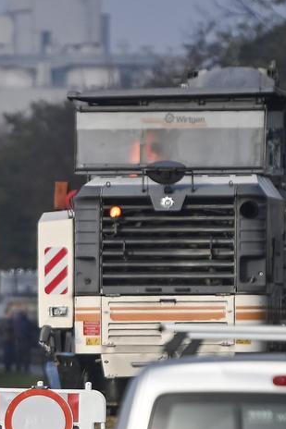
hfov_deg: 2.0
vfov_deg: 3.0
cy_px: 446
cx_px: -8
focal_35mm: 690
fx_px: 8228
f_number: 2.8
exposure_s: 1/8000
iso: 200
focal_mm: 200
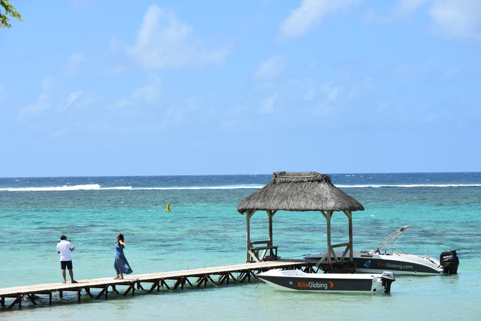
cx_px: 240
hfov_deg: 16.1
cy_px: 160
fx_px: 1703
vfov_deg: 10.8
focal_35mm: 128
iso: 140
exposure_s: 1/500
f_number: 8
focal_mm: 85
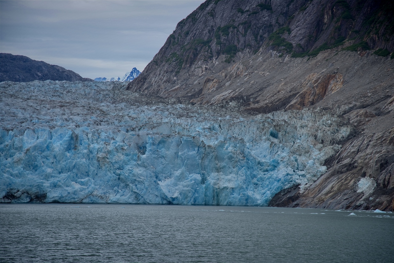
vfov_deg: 11.4
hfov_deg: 17.1
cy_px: 132
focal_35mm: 120
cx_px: 197
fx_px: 1314
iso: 100
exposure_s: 1/250
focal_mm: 120
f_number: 6.3
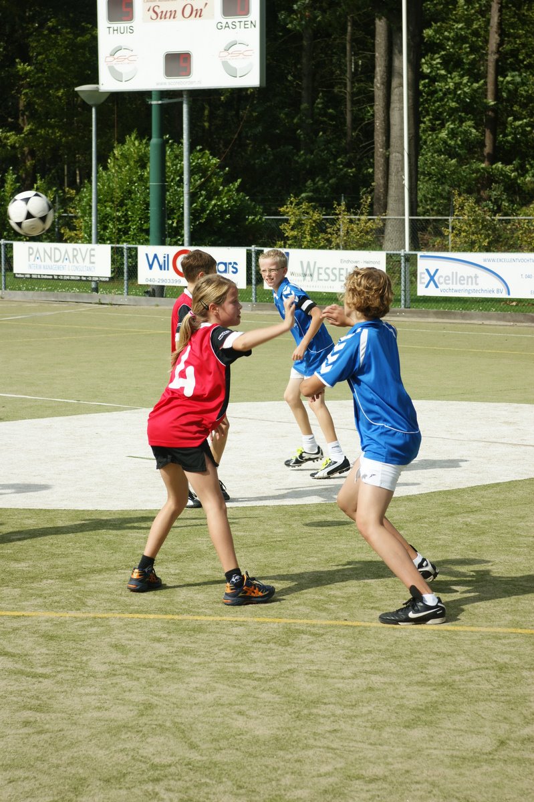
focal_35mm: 105
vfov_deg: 19.5
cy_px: 401
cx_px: 267
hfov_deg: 13.0
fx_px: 2338
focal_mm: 70
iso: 100
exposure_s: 1/320
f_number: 7.1
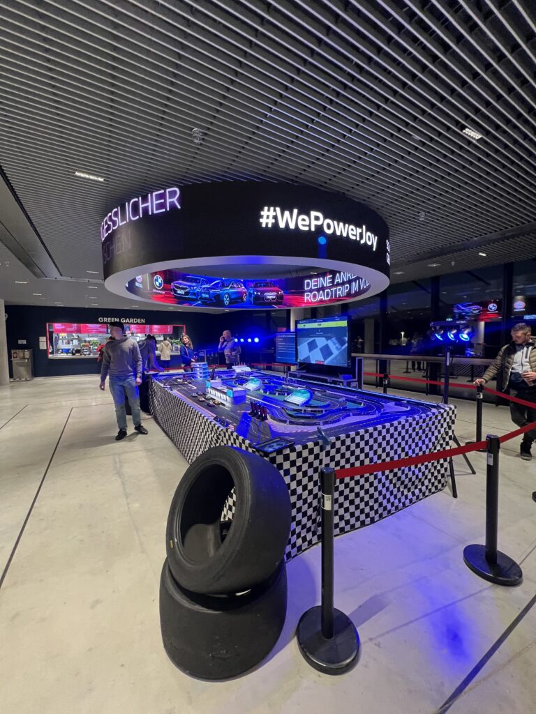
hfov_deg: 89.9
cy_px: 357
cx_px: 268
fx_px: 268
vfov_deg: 106.2
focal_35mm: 13
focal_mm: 1.57
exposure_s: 1/58
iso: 320
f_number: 1.8
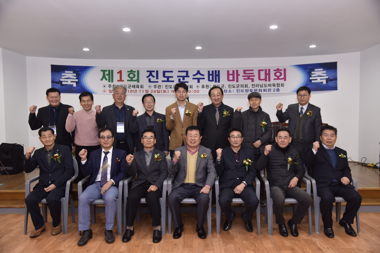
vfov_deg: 43.6
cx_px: 190
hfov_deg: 61.9
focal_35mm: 30
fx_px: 317
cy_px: 126
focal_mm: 30
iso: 1000
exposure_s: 1/125
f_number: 4.5
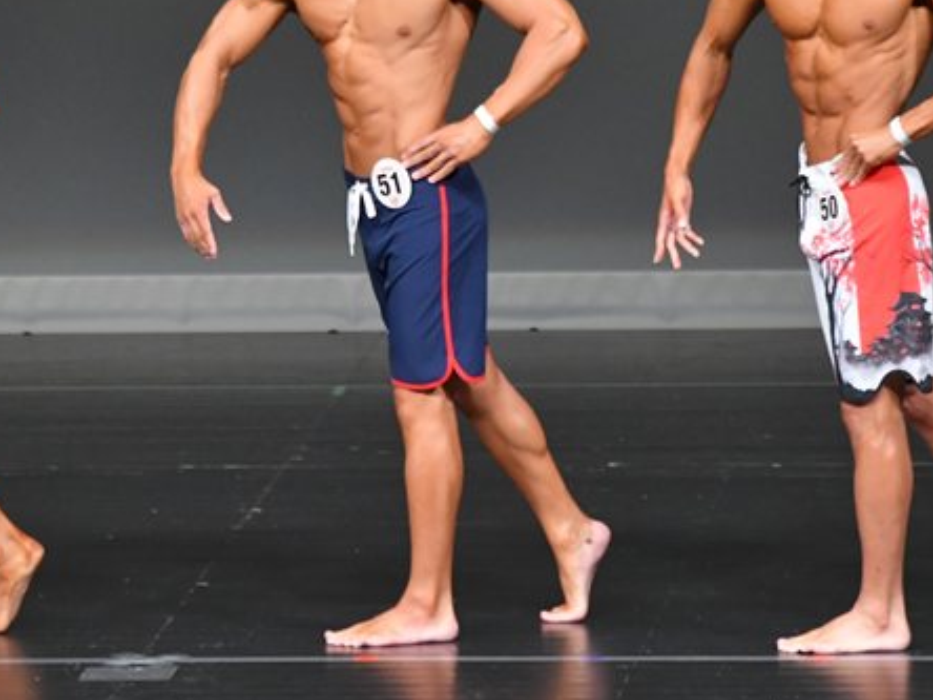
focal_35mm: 529
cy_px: 212
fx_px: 14258
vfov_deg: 2.8
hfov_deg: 3.7
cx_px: 352
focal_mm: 210
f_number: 5.6
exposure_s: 1/400
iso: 4000
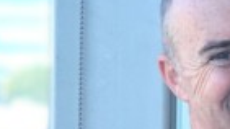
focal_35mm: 299
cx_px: 237
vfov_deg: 4.0
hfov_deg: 7.2
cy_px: 292
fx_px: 1822
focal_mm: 6.6
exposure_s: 1/60
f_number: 2.8
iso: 25
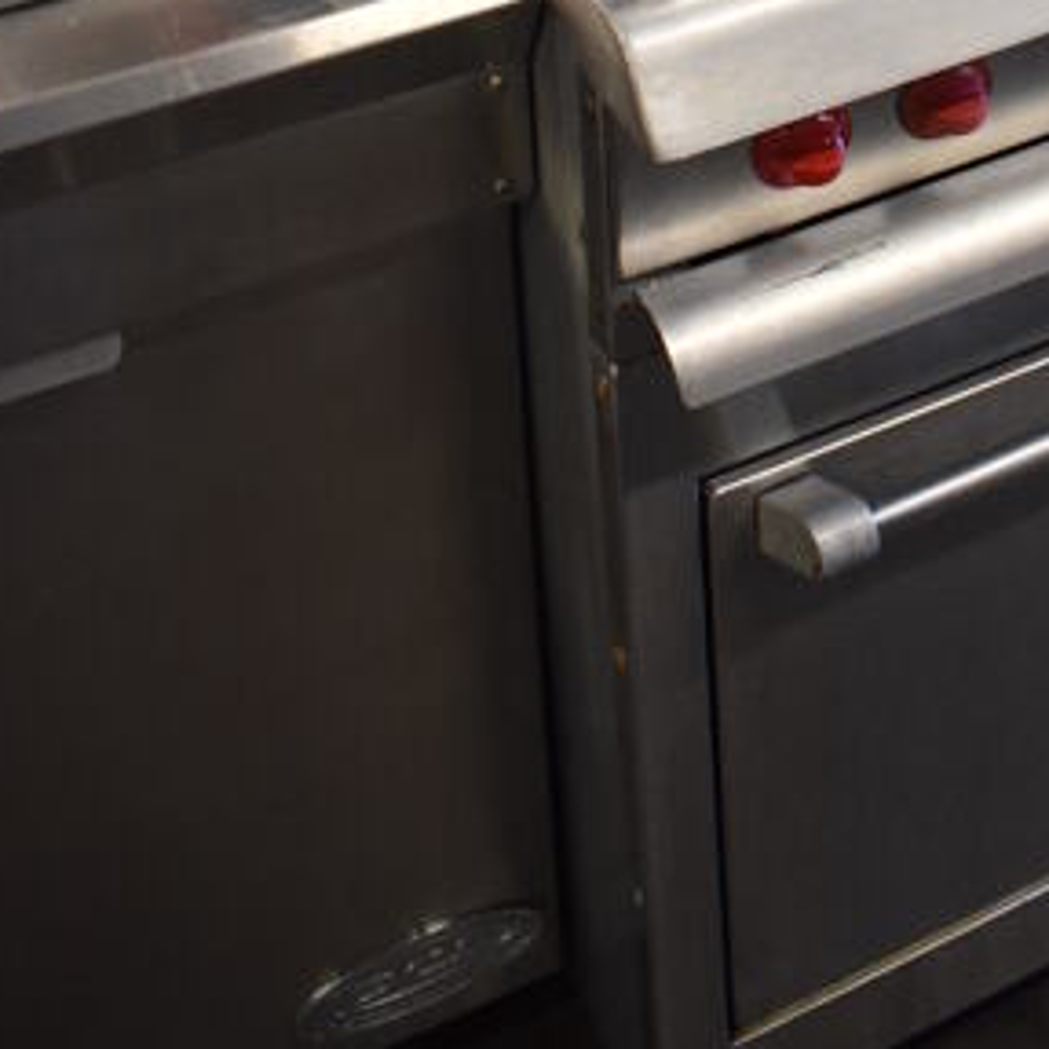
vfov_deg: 20.0
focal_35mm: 73
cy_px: -579
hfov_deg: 22.8
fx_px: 2503
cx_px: 1031
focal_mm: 18
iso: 1100
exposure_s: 1/125
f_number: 3.5
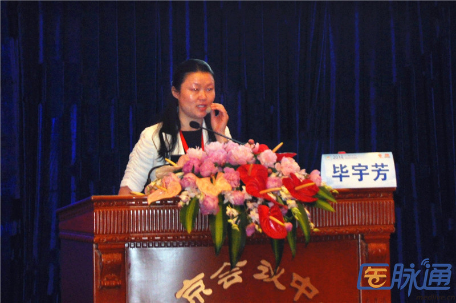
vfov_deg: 8.7
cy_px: 152
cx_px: 228
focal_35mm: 158
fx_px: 1992
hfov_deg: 13.1
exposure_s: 1/60
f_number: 5.6
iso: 800
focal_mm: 105
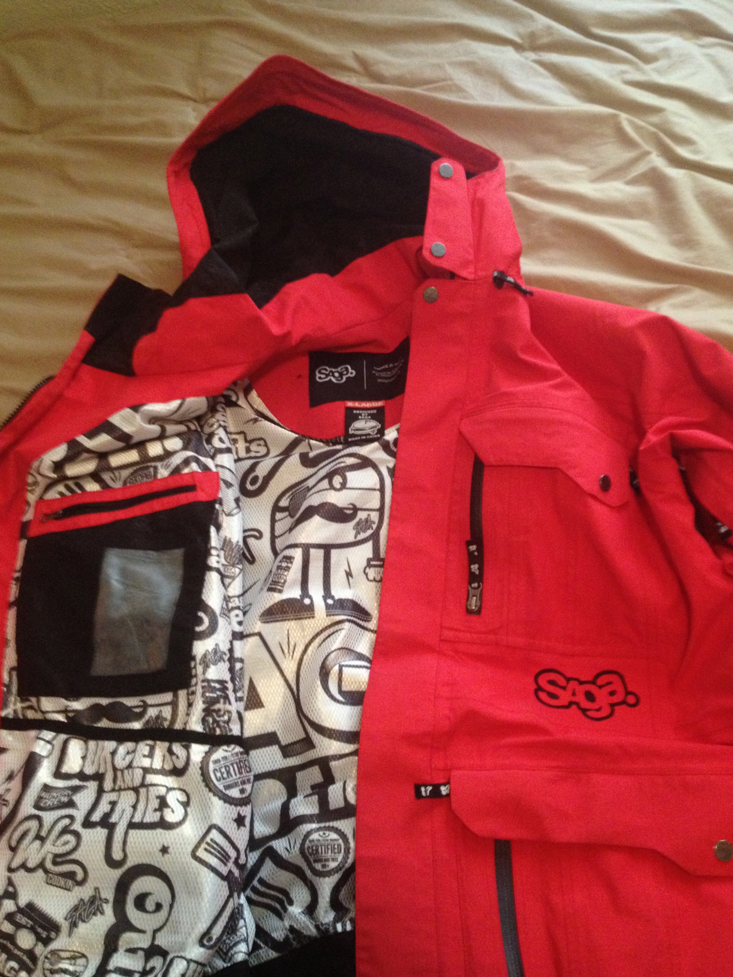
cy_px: 486
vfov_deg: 51.4
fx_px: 1016
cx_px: 365
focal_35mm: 36
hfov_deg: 39.7
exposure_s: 1/20
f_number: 2.4
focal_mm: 4.28
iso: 320
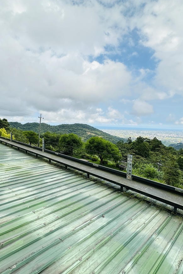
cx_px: 73
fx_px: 153
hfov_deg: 61.3
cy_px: 137
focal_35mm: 20
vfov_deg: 84.0
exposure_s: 1/1289
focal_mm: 2.22
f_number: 2.2
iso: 50
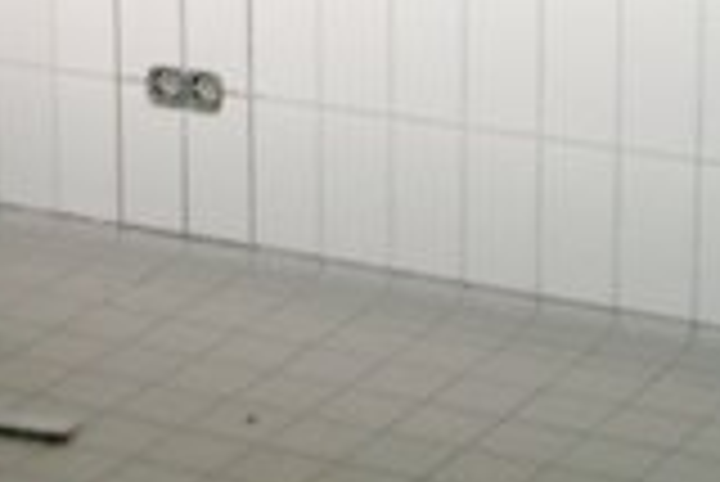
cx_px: -130
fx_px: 2883
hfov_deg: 13.8
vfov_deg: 9.5
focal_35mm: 144
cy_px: -5
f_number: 2.6
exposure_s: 1/25
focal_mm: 7.6
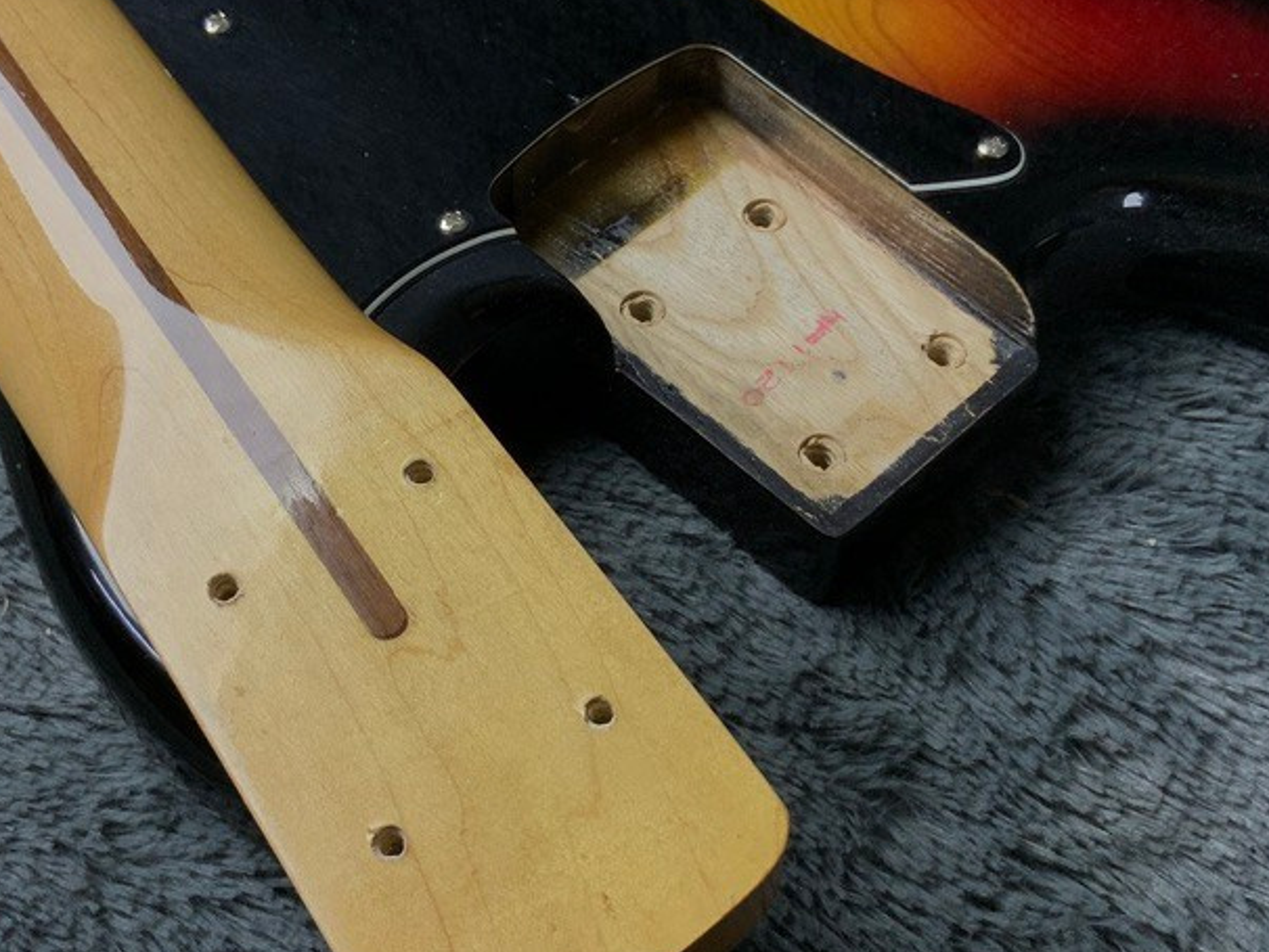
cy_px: 542
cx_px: 588
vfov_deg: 29.7
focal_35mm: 49
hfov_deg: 38.9
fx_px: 1797
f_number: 1.8
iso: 40
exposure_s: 1/122
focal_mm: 3
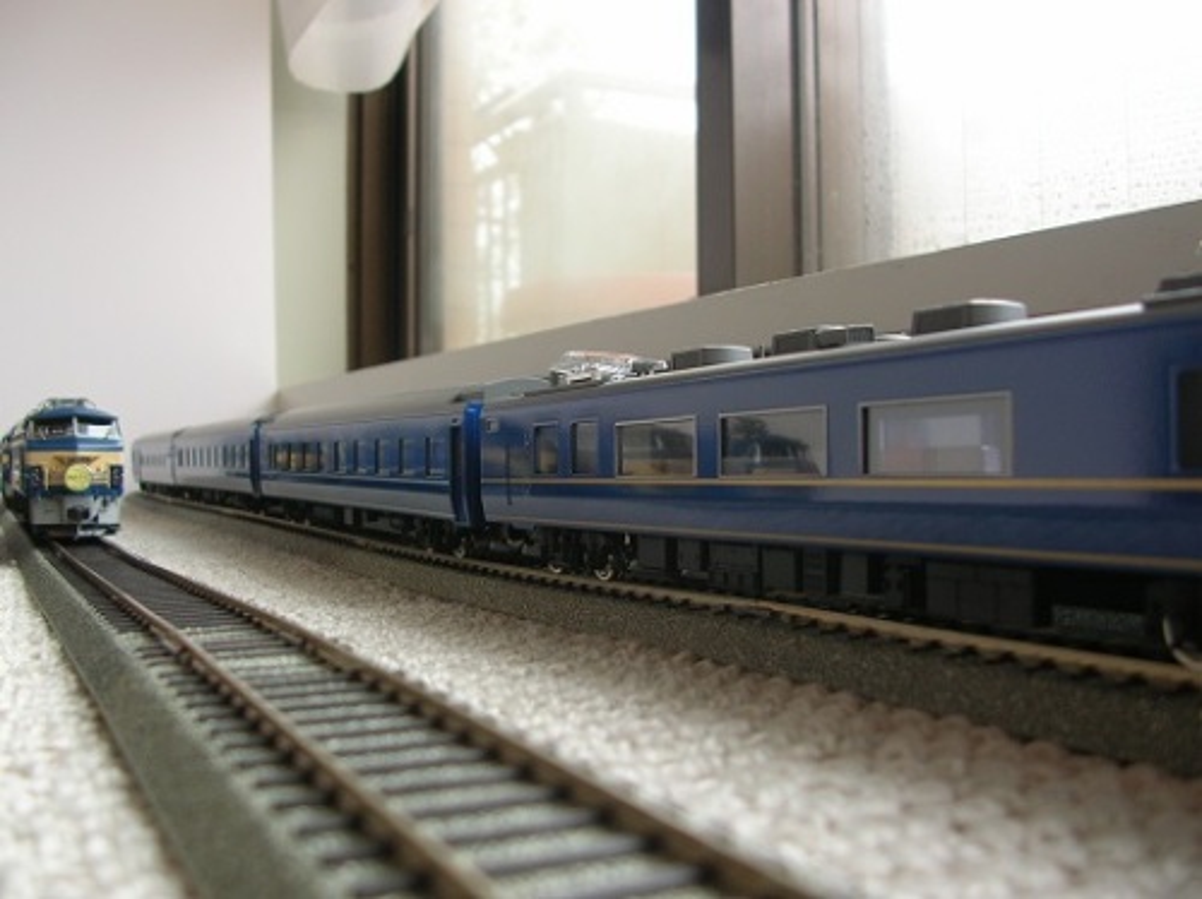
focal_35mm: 35
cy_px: 450
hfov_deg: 52.7
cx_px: 601
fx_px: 1214
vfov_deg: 40.6
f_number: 2.8
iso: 50
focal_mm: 5.8
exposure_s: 1/28.8
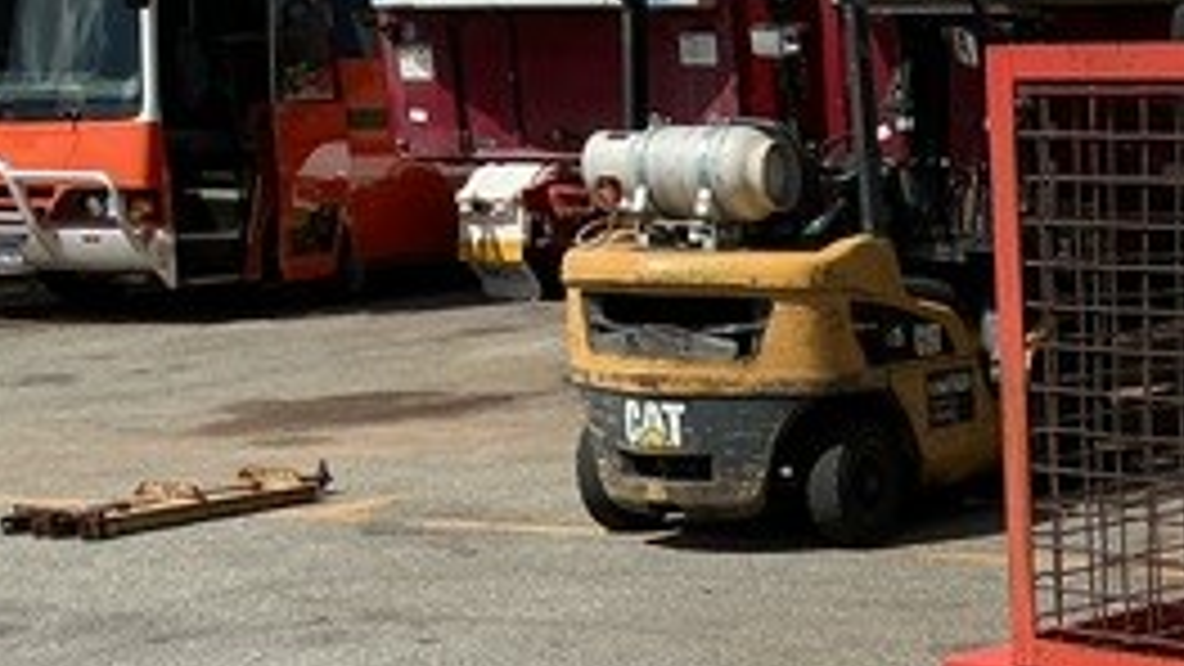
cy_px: 927
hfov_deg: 25.1
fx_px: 2418
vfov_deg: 14.8
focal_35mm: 77
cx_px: 1382
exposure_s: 1/2141
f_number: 1.8
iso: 25
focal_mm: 3
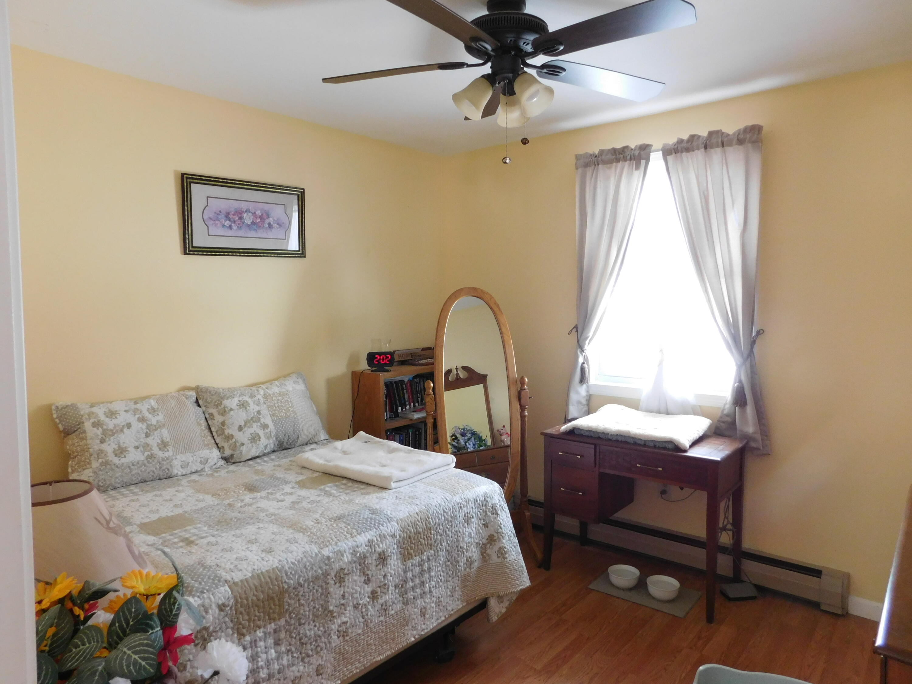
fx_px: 606
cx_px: 456
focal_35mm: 23
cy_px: 342
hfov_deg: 73.9
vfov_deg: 58.9
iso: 280
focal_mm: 4
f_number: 3
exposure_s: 1/30
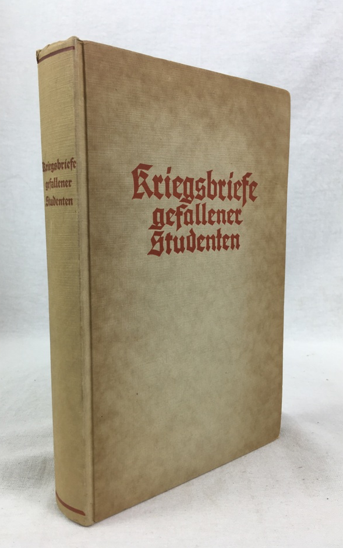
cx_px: 166
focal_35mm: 31
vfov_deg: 61.2
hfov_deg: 40.6
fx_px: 464
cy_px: 273
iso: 25
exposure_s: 1/100
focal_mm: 4.15
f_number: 2.2
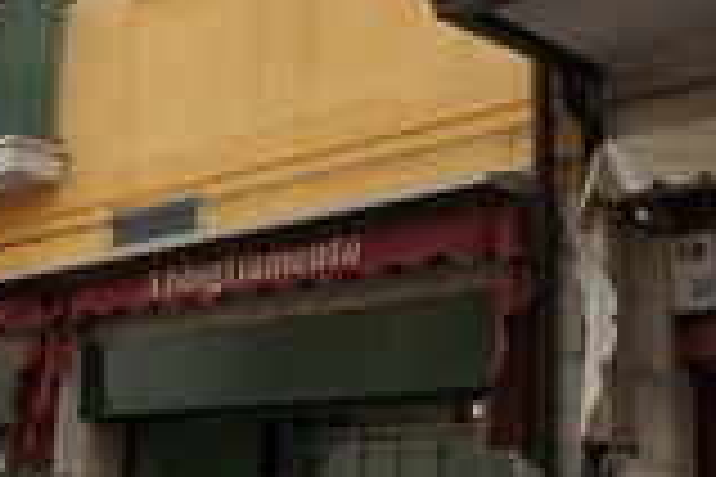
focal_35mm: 78
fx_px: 1551
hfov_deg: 25.4
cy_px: 68
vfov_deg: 17.3
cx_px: 104
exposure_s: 1/250
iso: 500
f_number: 6.3
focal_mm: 18
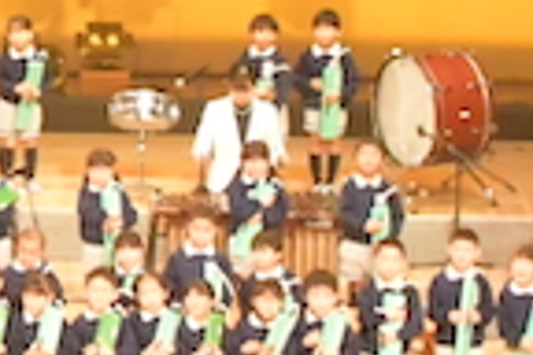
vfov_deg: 3.7
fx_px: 5359
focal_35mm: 362
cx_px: -448
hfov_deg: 5.6
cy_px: -508
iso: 8000
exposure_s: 1/200
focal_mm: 35
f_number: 7.1
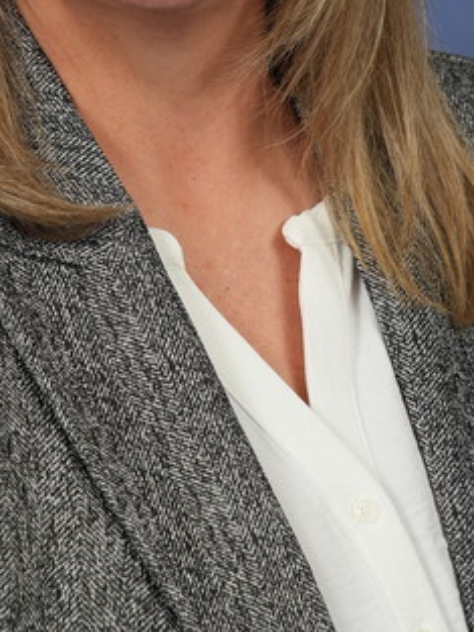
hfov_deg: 5.8
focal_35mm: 258
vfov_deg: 7.6
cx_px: 160
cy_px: -38
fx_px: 4707
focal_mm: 105
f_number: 8
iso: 200
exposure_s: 1/125
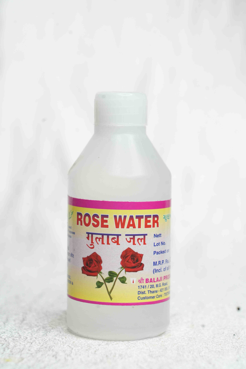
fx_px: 1076
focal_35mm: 105
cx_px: 123
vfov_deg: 19.5
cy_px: 184
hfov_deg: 13.0
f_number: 9
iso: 1600
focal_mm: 105
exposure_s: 1/125
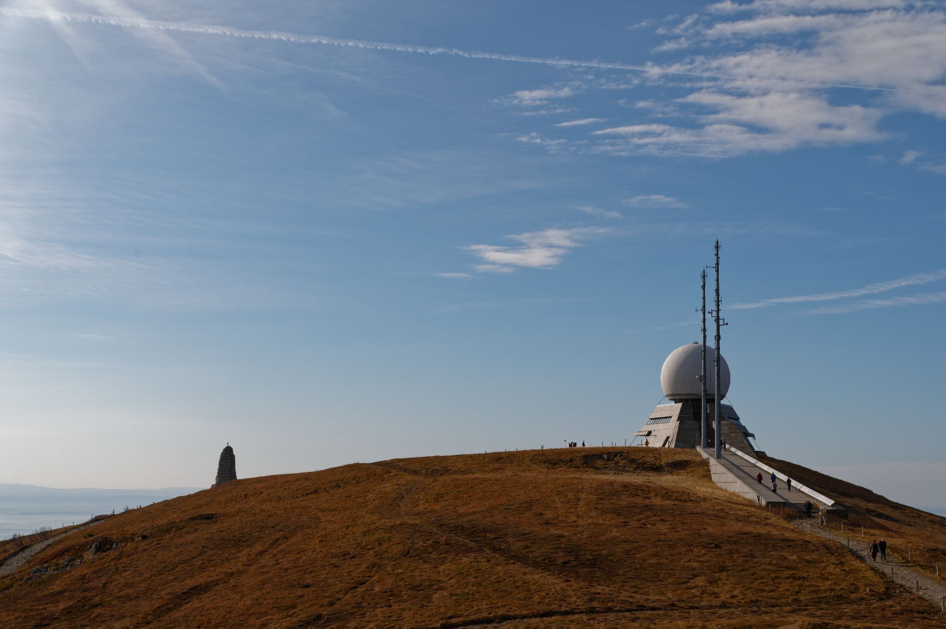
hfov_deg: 38.2
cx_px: 473
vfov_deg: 25.9
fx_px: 1365
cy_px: 314
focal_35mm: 52
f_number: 8
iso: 100
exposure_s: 1/800
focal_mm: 52
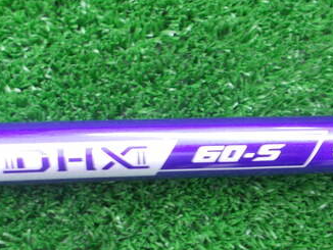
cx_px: 240
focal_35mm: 51
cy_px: 145
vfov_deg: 28.6
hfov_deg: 36.8
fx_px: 491
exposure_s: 1/5
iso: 200
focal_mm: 4.6
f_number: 3.2
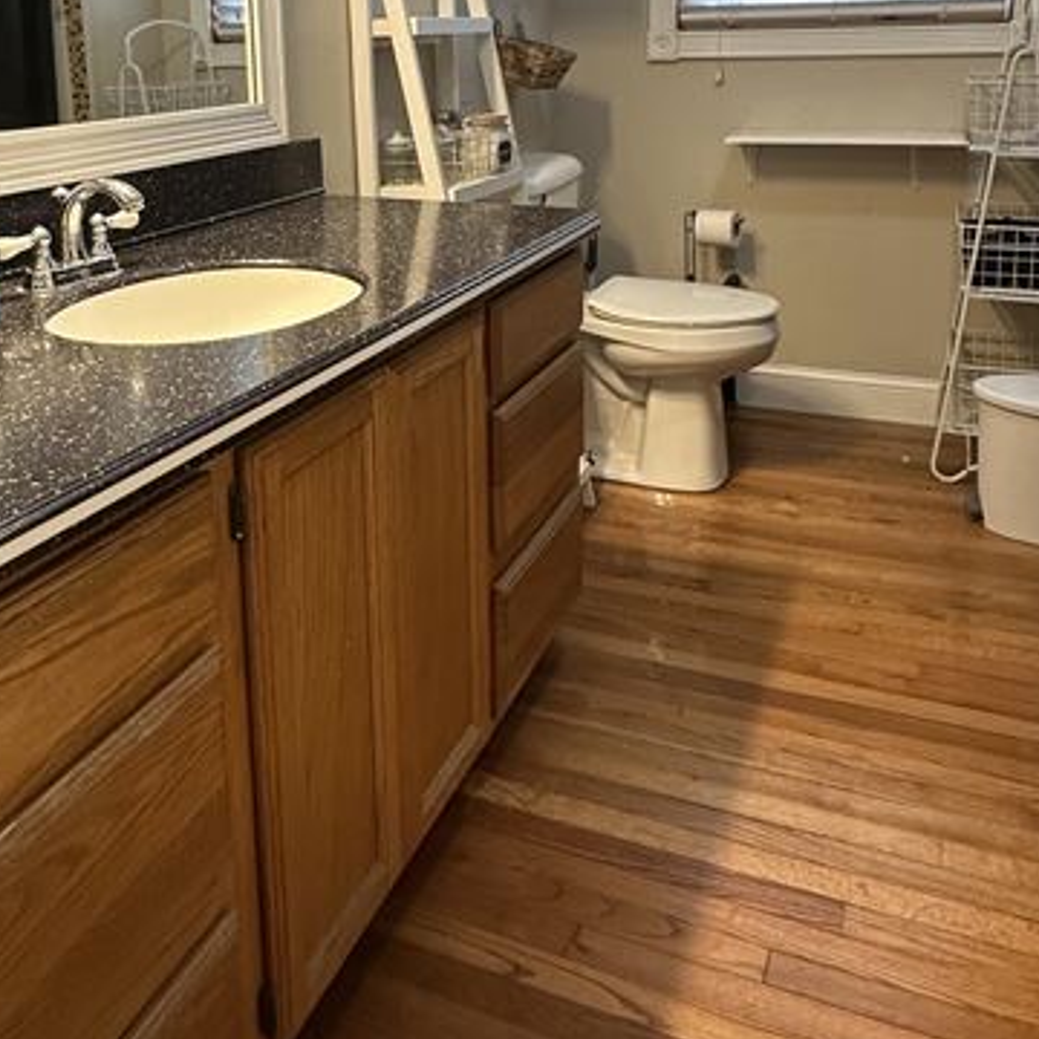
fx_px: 1121
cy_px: 216
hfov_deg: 49.6
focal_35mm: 33
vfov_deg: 47.2
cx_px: 439
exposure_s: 1/60
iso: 250
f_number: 2.2
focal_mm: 2.22
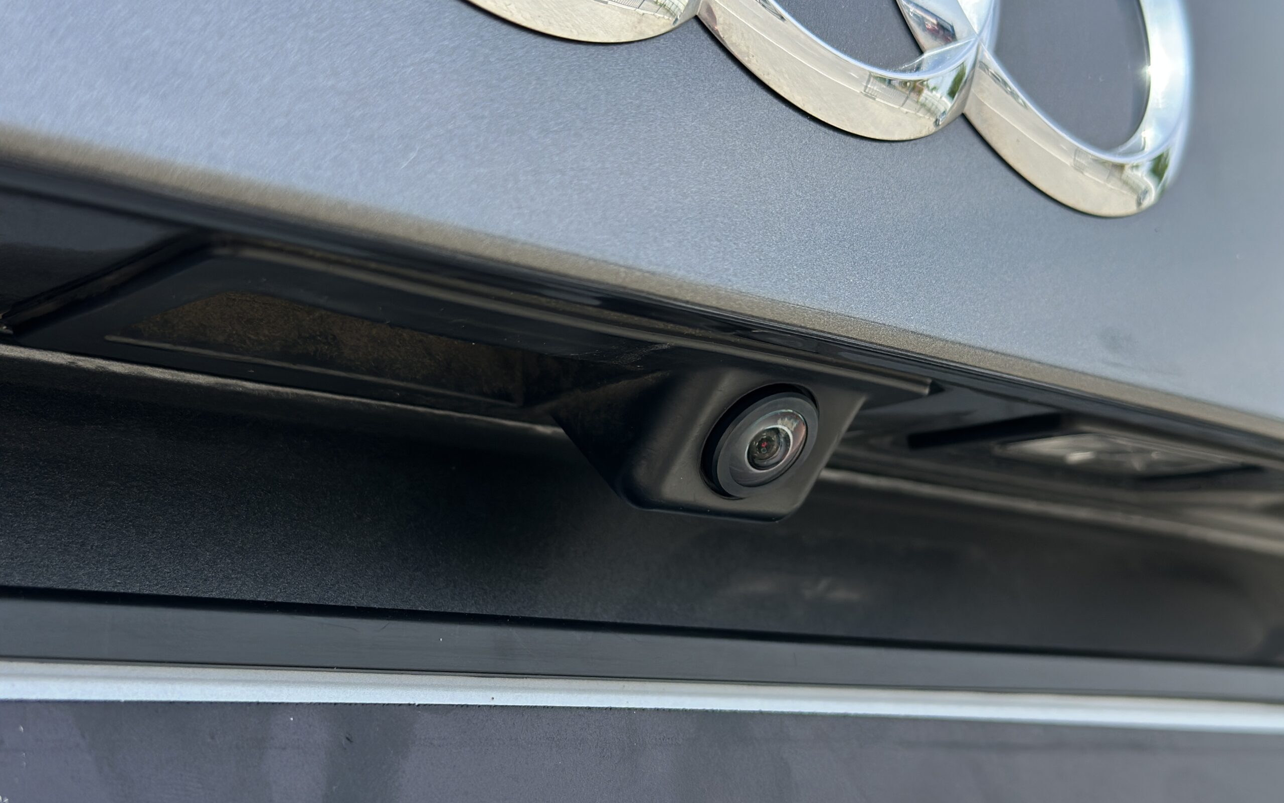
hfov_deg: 39.6
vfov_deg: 25.3
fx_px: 1785
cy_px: 458
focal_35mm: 51
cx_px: 643
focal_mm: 6.86
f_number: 1.78
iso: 80
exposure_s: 1/1453
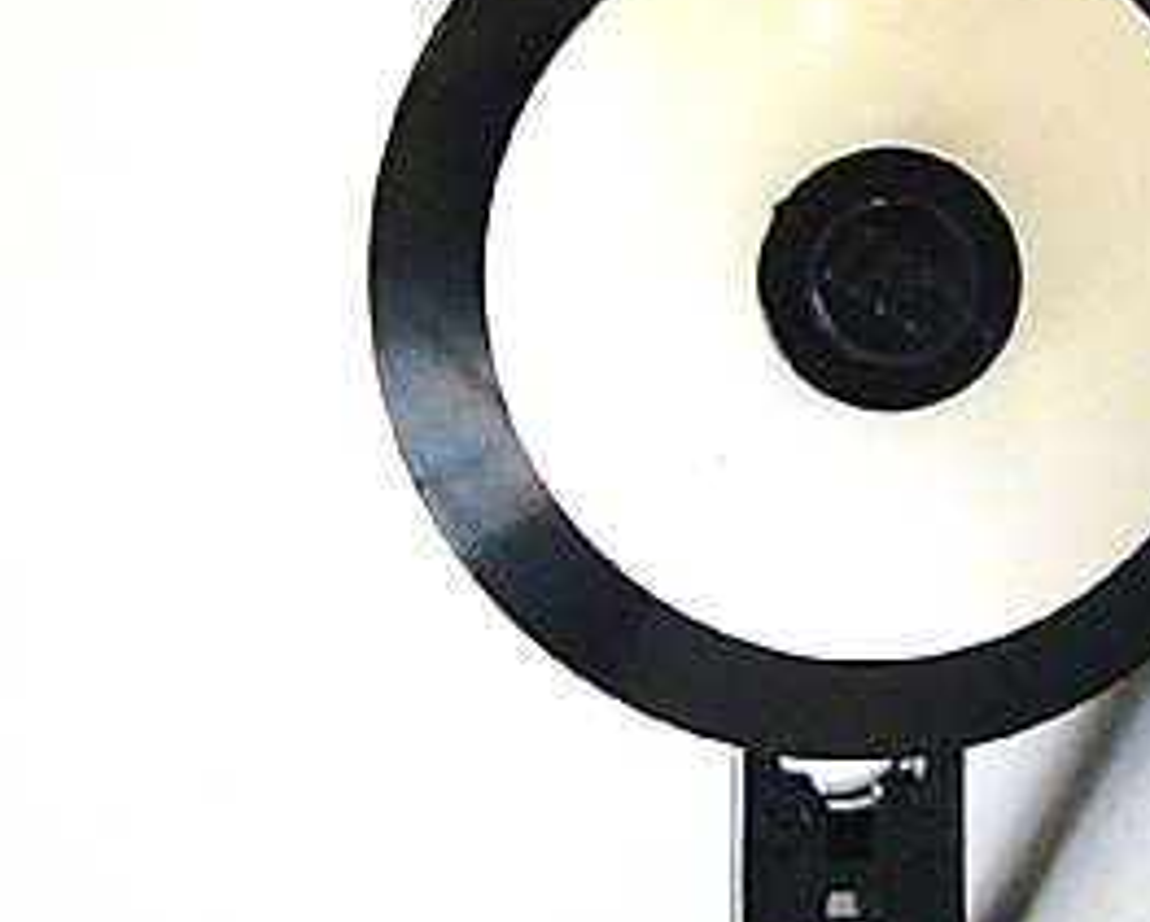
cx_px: 831
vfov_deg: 18.4
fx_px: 2828
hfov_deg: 22.8
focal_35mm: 83
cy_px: 210
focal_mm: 5.8
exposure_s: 1/125
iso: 50
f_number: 2.8
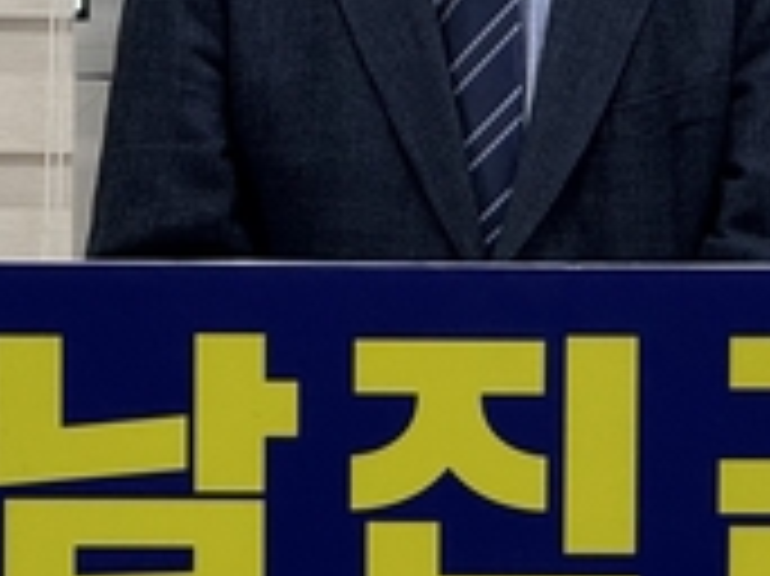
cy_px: 32
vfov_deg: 5.5
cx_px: 486
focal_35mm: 270
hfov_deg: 7.3
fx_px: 6002
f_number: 2.8
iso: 125
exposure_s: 1/120
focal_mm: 9
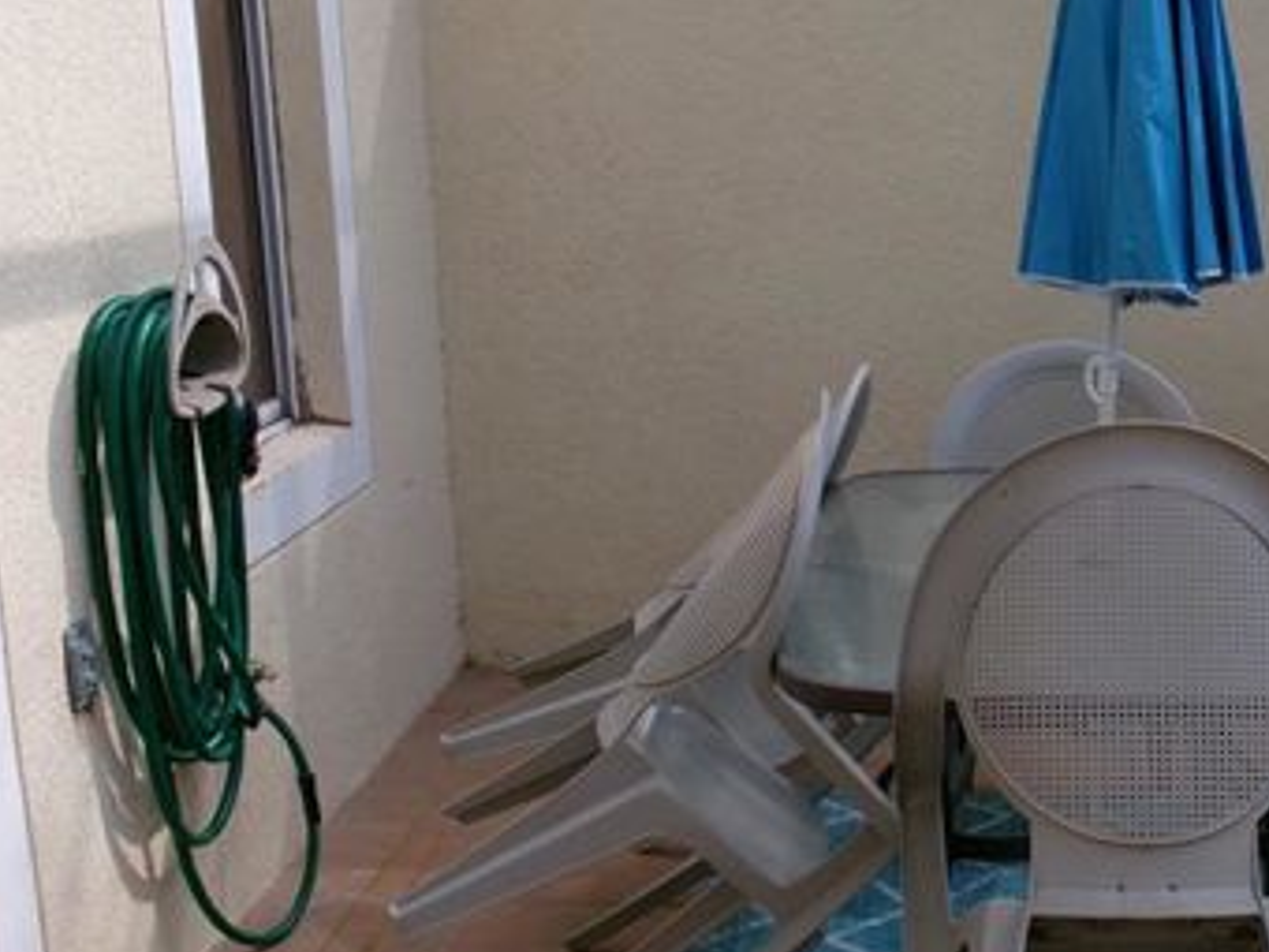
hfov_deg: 32.4
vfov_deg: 25.1
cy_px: 623
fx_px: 2126
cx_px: 1010
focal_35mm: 58
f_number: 10.8
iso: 100
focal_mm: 5.1
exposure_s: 1/40
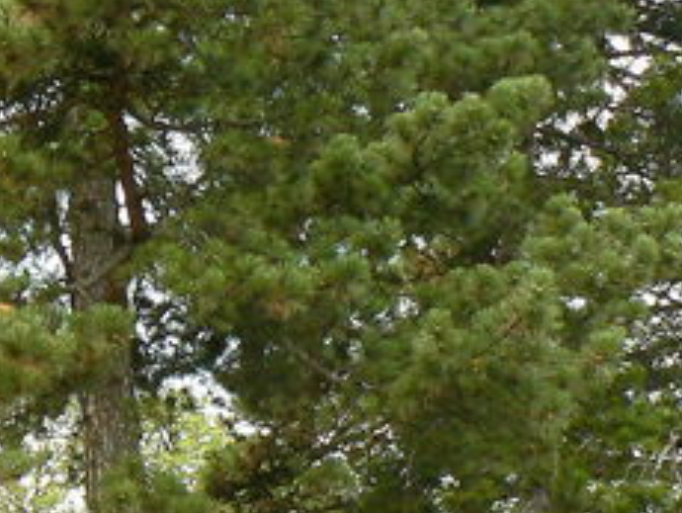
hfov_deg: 15.0
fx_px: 2465
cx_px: -202
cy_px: 789
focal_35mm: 125
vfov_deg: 11.4
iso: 80
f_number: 5.6
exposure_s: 1/200
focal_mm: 6
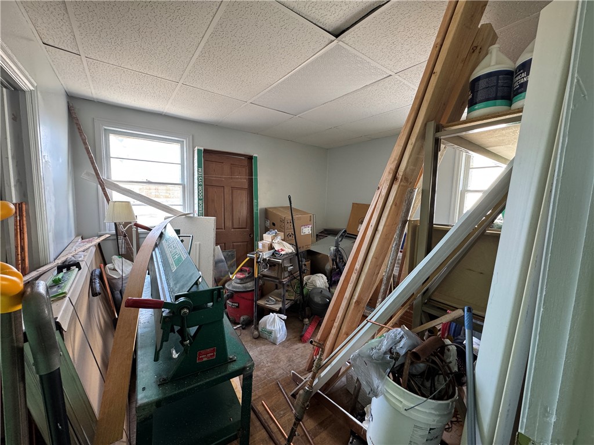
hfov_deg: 102.1
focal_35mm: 14
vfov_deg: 85.7
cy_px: 222
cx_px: 297
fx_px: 240
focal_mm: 2.22
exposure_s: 1/60
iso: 250
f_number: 2.2
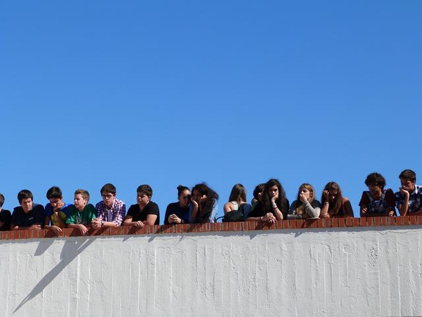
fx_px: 1134
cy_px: 158
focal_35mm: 93
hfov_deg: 21.1
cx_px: 211
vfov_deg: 15.9
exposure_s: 1/500
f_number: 5.6
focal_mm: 16.8
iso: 100
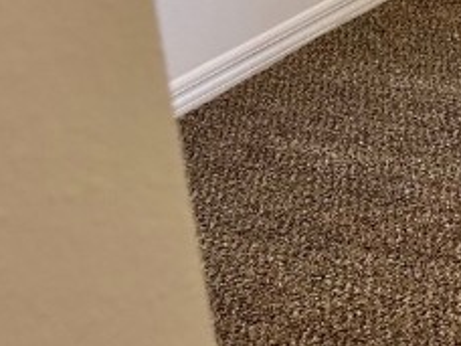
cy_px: -360
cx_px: 977
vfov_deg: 12.1
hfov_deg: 14.5
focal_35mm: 108
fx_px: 1438
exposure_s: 1/157
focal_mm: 6.86
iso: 80
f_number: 1.78
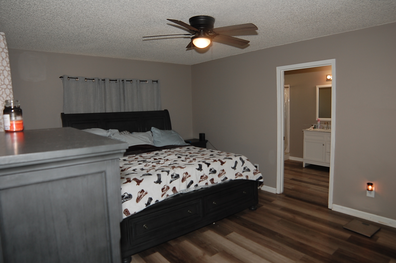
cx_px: 198
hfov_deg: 81.3
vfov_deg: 59.4
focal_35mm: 21
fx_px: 231
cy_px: 132
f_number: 4
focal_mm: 14
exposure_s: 1/100
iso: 200
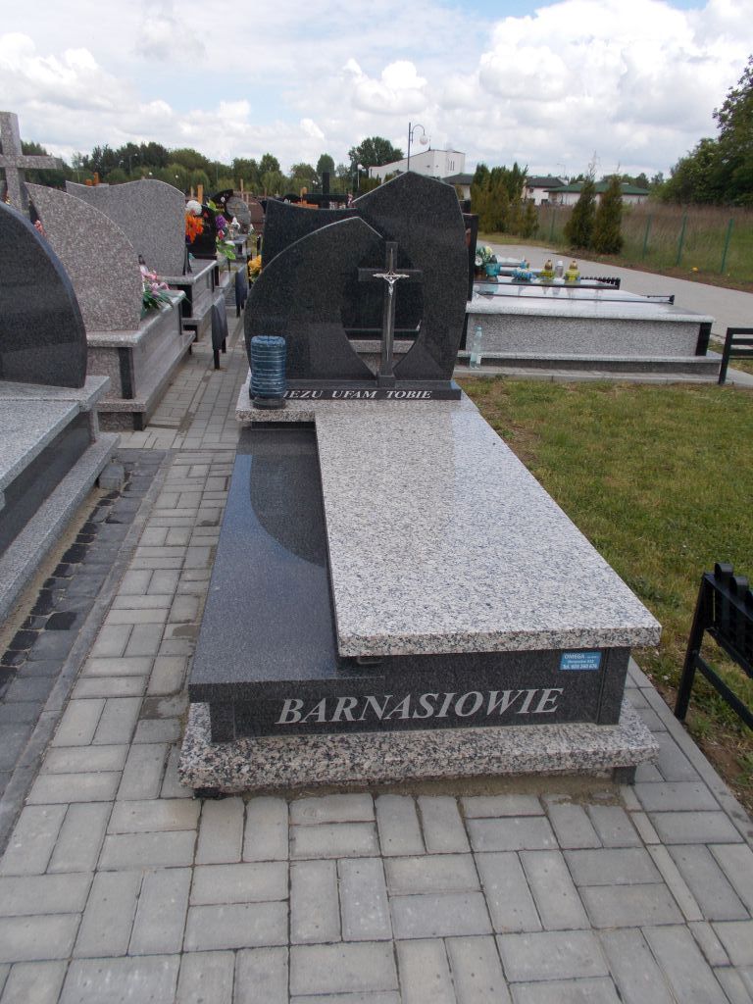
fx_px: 754
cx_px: 376
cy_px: 502
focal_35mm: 26
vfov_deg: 67.3
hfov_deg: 53.1
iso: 80
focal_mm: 4.6
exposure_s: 1/125
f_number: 8
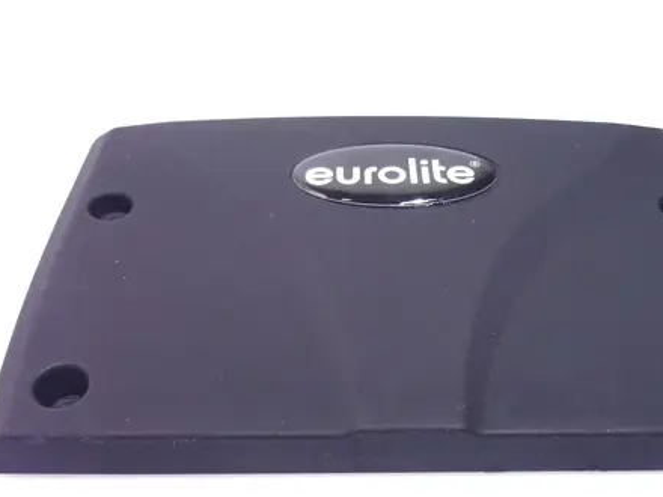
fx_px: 919
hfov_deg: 39.6
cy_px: 248
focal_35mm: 48
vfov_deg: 30.3
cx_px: 378
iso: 80
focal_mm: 5.5
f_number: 2.8
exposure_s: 1/40
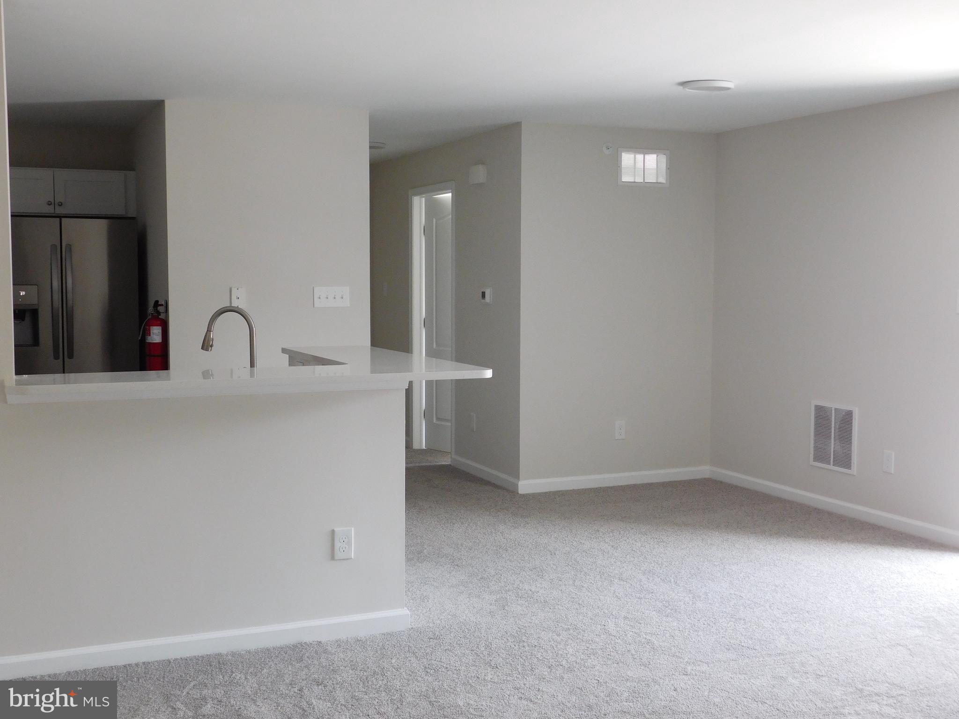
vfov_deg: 36.0
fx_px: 1108
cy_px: 360
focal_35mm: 40
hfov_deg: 46.8
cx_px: 480
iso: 220
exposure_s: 1/30
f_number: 3.6
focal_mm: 7.1
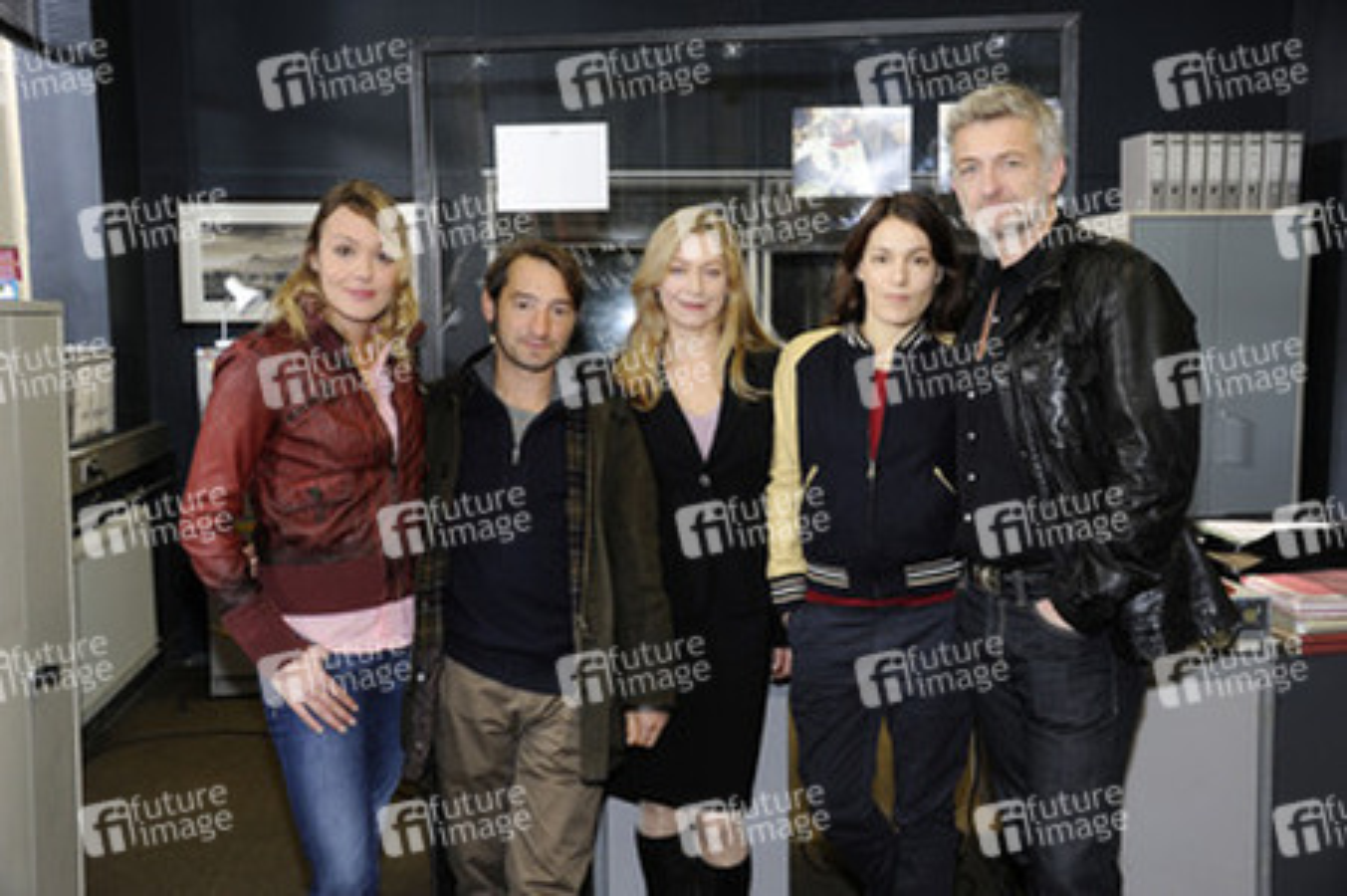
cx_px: 674
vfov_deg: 35.0
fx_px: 1421
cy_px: 448
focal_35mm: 38
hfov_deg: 50.7
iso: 1000
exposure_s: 1/160
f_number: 5.6
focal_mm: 38
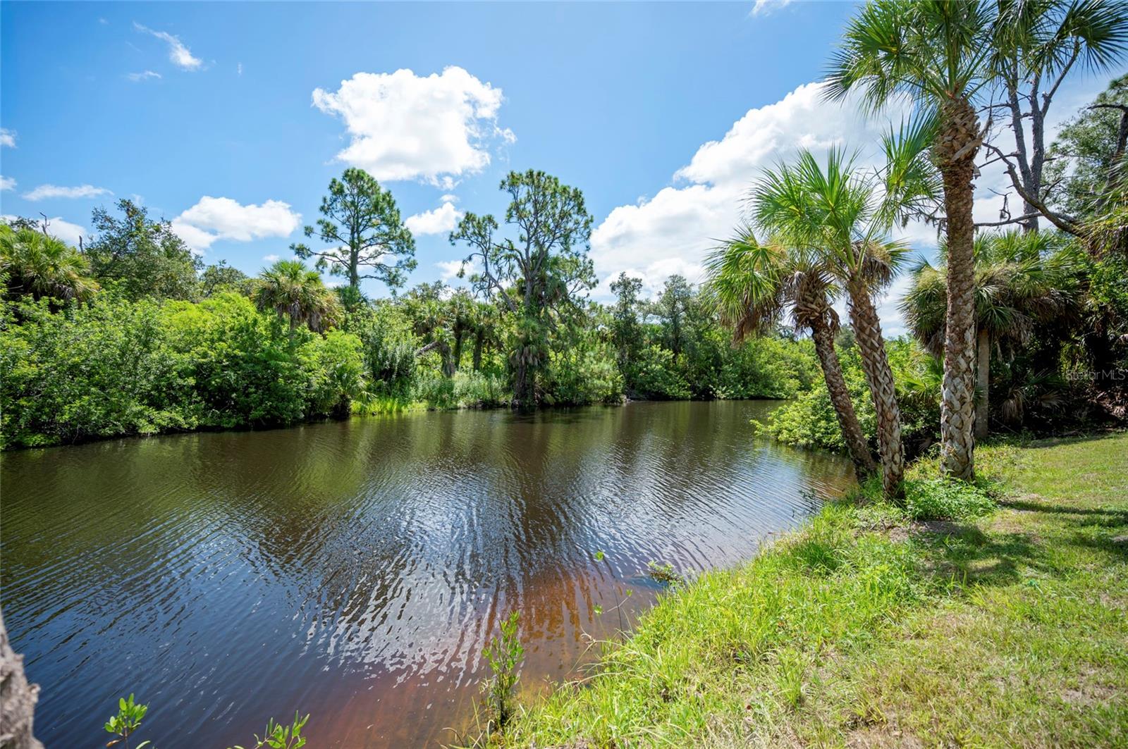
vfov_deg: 81.1
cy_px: 374
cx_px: 564
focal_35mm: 14
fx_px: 438
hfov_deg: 104.3
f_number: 4
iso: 100
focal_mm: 14
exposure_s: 1/1000
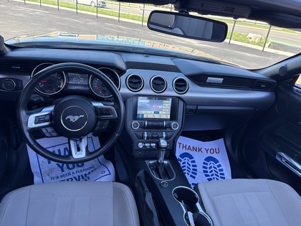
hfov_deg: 67.3
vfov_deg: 53.1
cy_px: 113
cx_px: 150
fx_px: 226
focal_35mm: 26
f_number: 1.6
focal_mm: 5.96
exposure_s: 1/298
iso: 64
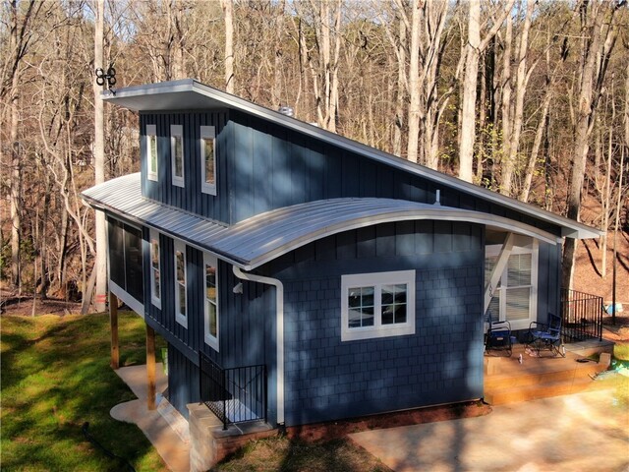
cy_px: 236
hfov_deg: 39.7
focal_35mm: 48
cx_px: 314
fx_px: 872
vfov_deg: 30.3
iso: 100
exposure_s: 1/500
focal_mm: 8.6
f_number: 3.8
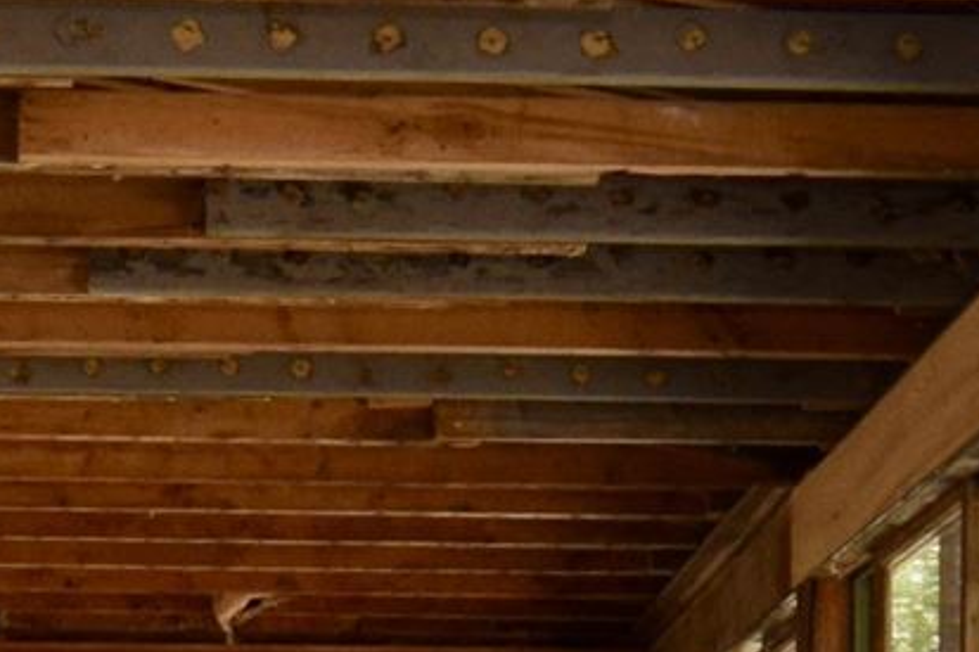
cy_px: 1396
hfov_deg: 15.3
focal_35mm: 134
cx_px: 353
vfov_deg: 9.4
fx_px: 3642
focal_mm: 12
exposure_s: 1/125
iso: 360
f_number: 5.6
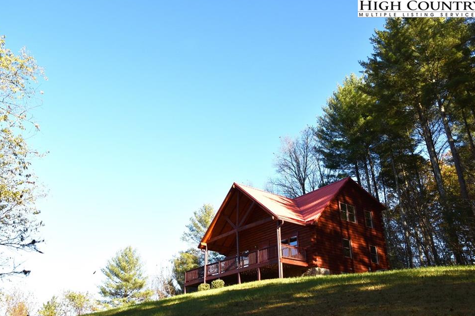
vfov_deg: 41.1
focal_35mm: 32
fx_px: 422
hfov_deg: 58.7
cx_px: 231
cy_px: 154
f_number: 8
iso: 100
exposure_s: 1/250
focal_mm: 20
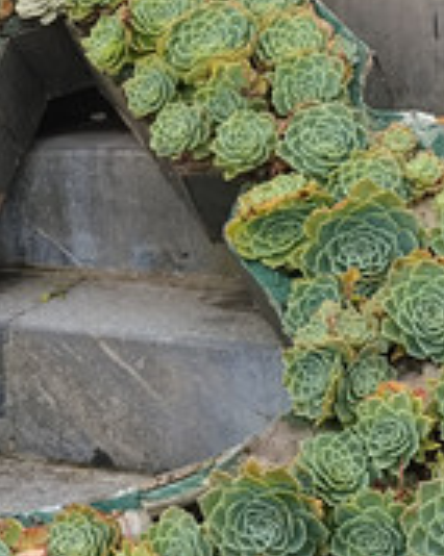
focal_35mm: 106
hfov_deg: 14.4
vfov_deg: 18.0
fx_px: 1744
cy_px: 120
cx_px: 78
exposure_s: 1/997
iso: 50
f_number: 1.8
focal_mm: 4.22
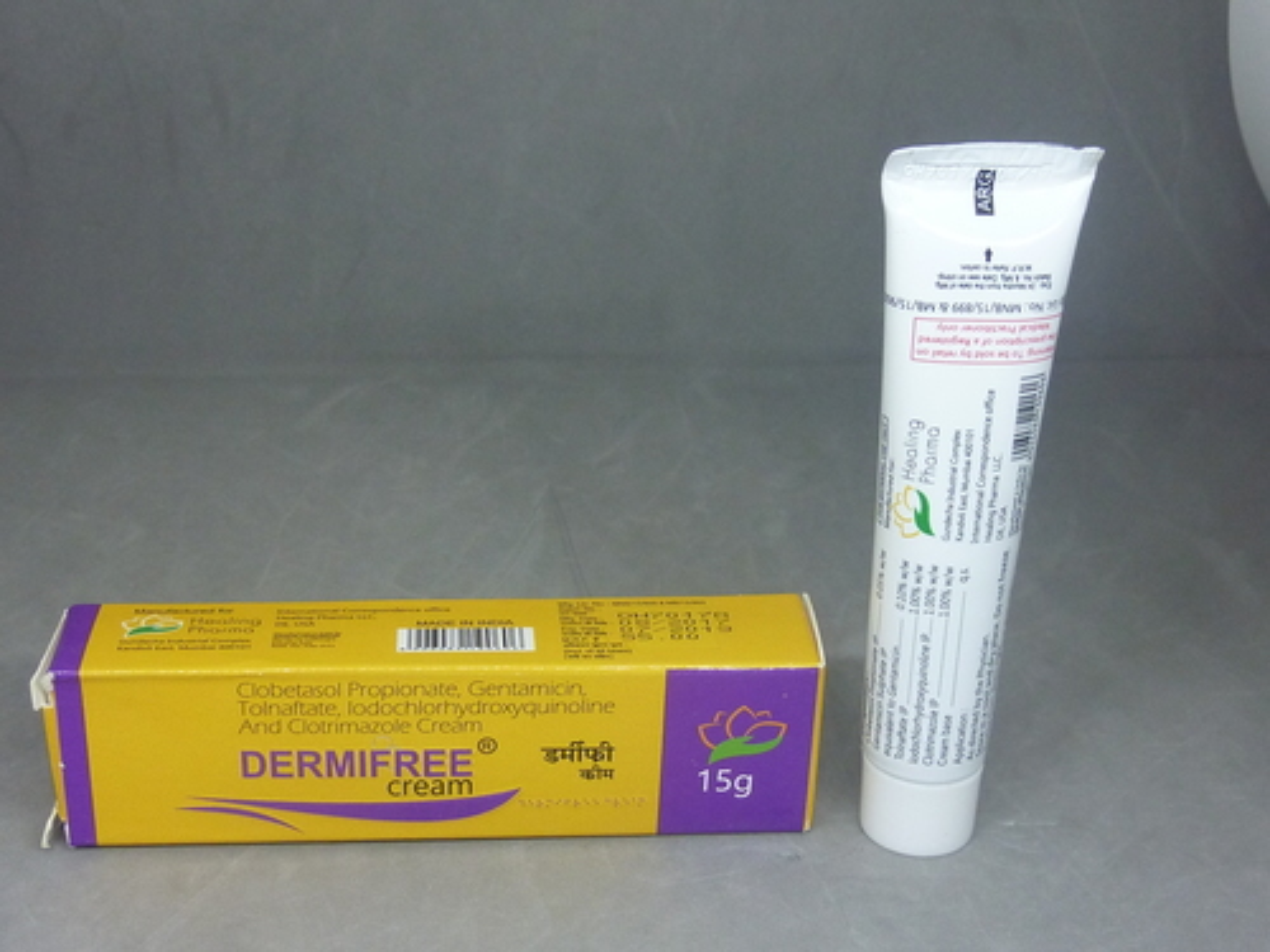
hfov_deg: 35.5
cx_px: 635
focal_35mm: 54
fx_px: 1981
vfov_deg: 27.0
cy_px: 476
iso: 200
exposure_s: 1/30
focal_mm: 6.1
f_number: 3.6
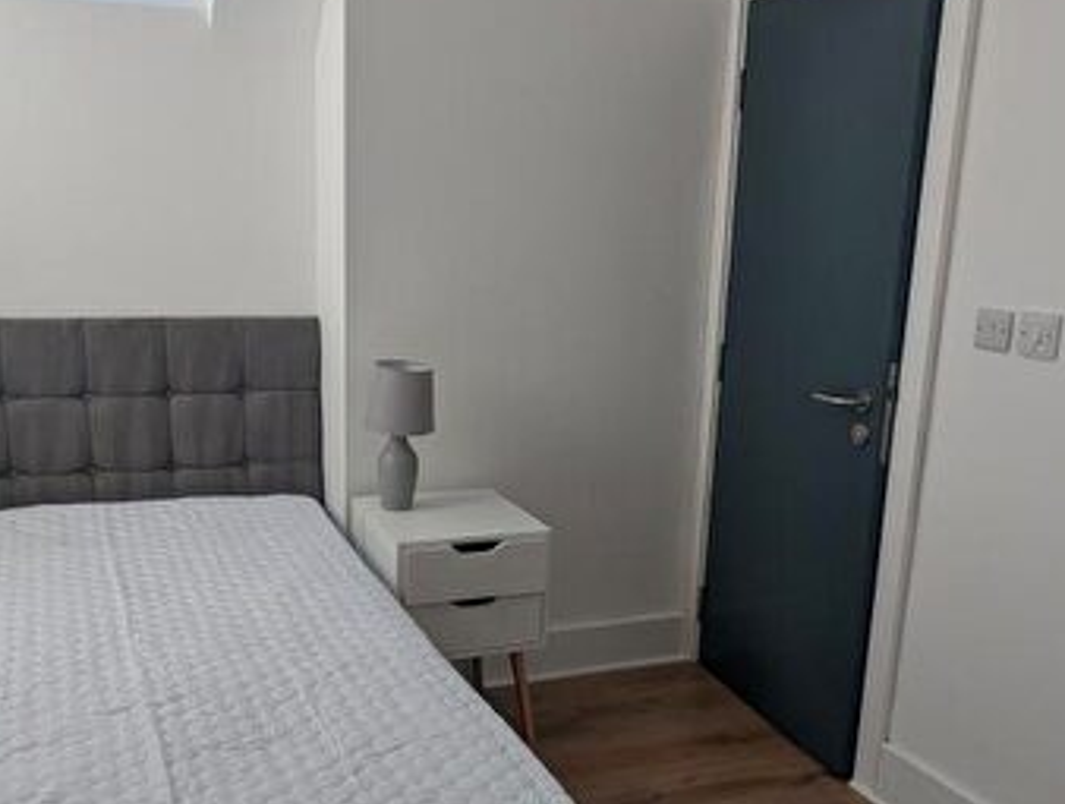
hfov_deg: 54.9
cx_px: 433
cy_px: 478
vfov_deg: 42.9
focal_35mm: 33
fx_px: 1017
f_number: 2.2
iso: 51
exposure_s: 1/1208
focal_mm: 2.35
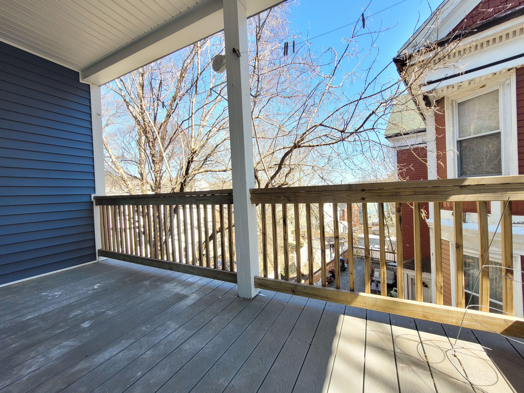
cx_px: 262
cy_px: 196
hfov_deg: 106.2
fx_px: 197
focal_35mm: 13
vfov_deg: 89.9
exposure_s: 1/207
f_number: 2.2
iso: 40
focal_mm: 1.74
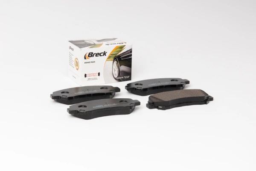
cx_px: 128
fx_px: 640
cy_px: 86
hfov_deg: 22.6
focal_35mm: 90
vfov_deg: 15.2
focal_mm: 60
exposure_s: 1/200
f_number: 13
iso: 100
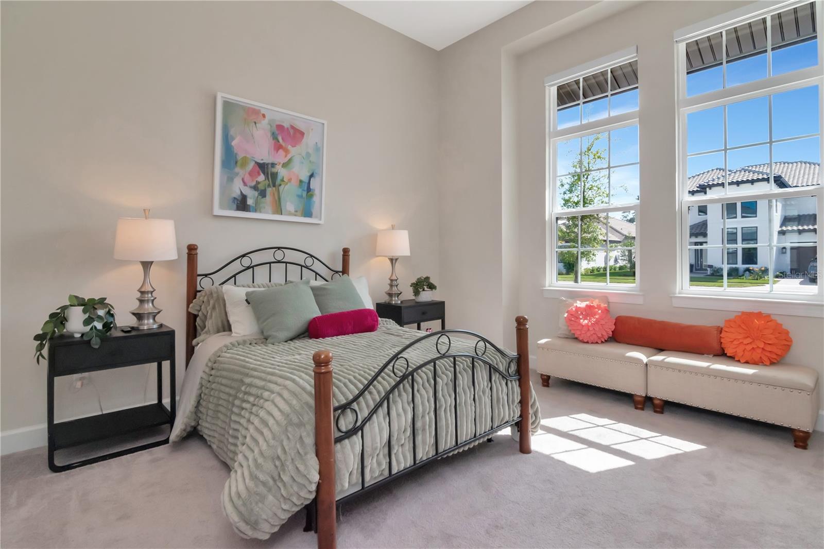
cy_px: 274
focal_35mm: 16
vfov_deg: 72.0
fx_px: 378
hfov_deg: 95.0
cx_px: 412
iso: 640
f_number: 11
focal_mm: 11
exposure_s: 1/200
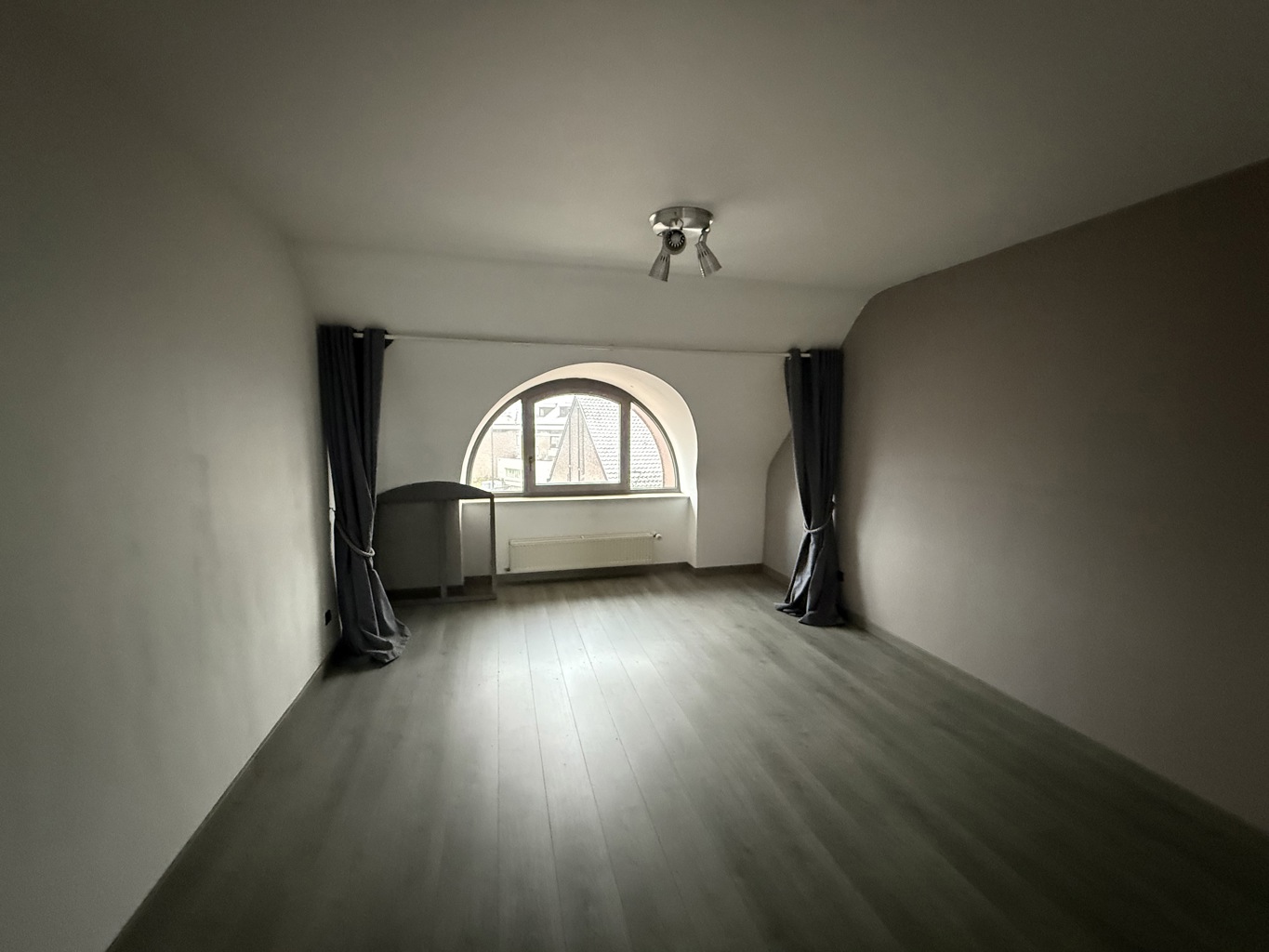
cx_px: 634
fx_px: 513
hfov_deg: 102.1
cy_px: 476
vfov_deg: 85.7
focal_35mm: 14
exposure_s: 1/60
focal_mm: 2.22
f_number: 2.2
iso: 1000
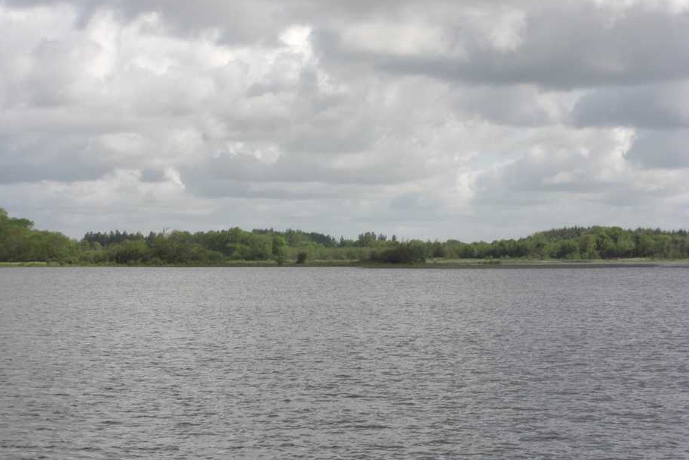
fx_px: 2277
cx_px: 344
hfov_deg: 17.2
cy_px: 240
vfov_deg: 11.5
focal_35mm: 119
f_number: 7.4
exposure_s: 1/250
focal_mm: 23.7
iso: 80
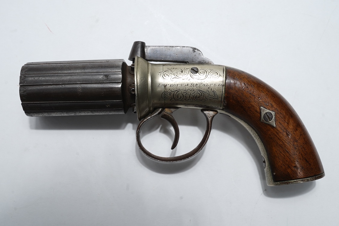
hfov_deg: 43.6
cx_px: 170
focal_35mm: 45
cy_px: 113
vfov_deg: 29.9
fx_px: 424
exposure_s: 1/100
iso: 64
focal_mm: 30
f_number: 22
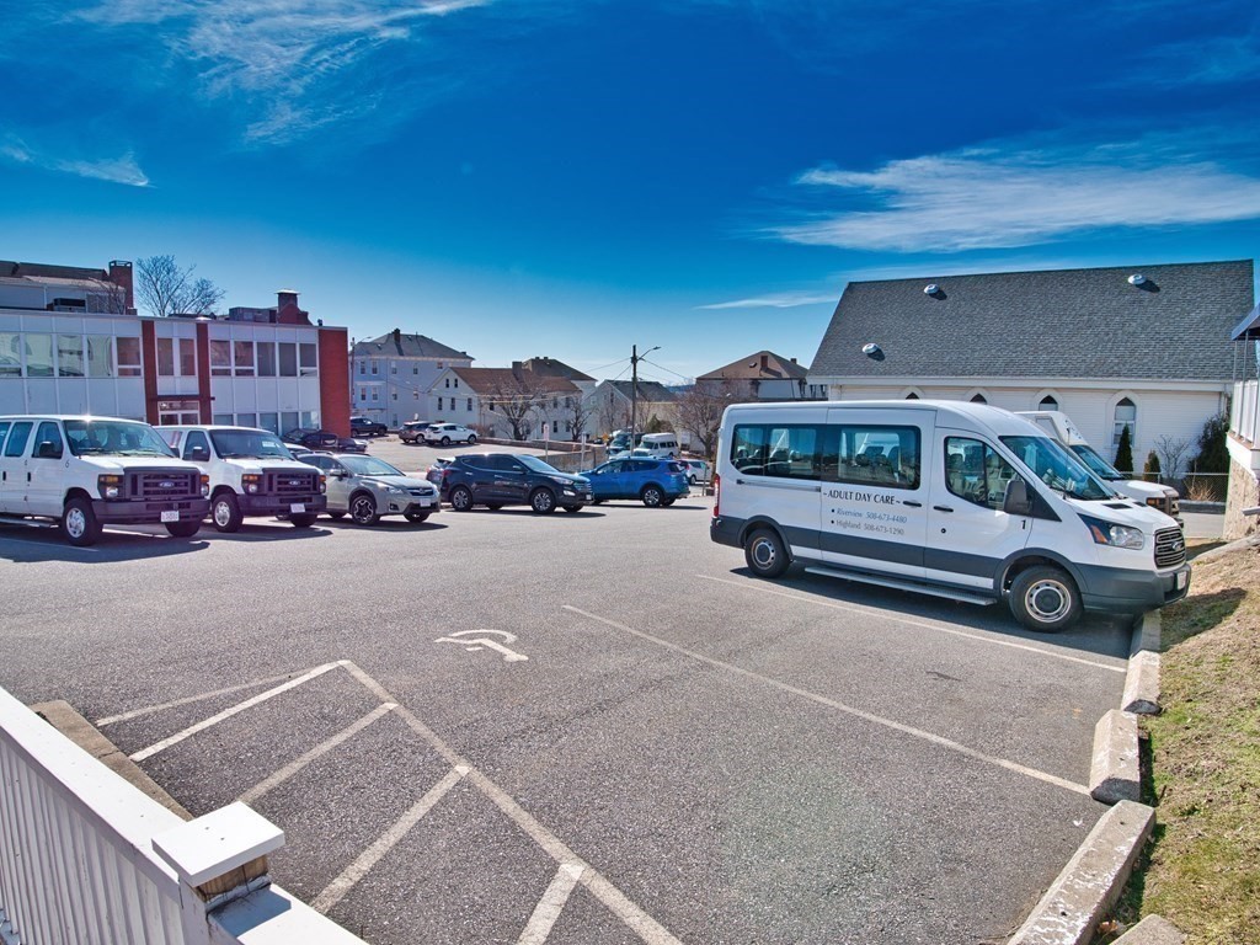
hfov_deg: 81.7
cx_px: 630
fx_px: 728
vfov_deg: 66.0
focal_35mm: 20
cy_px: 472
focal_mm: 10
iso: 200
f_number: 5.6
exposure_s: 1/1300
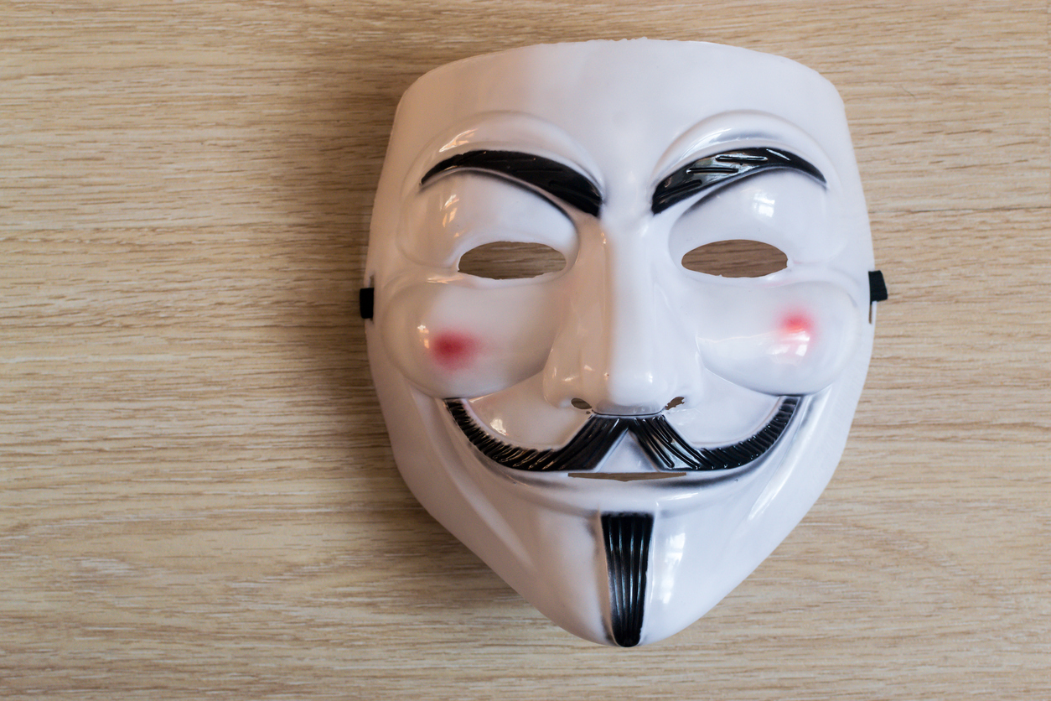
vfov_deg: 25.8
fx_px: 1533
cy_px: 350
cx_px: 526
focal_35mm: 52
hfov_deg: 37.9
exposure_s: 1/60
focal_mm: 35
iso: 200
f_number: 5
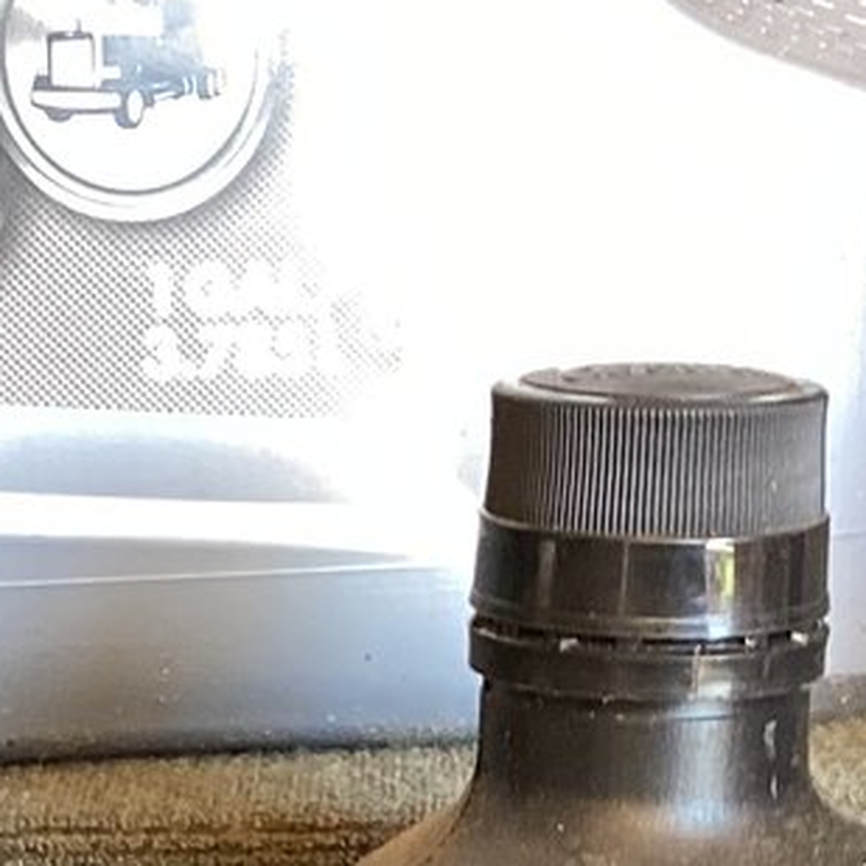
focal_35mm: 134
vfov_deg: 12.3
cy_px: 1358
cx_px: 262
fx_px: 3793
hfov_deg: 13.0
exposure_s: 1/50
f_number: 2.4
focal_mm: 3.3
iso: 160
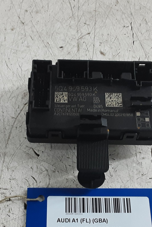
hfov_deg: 23.8
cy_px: 148
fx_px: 361
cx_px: 73
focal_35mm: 57
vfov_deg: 34.8
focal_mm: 2.91
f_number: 1.9
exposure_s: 1/50
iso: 125
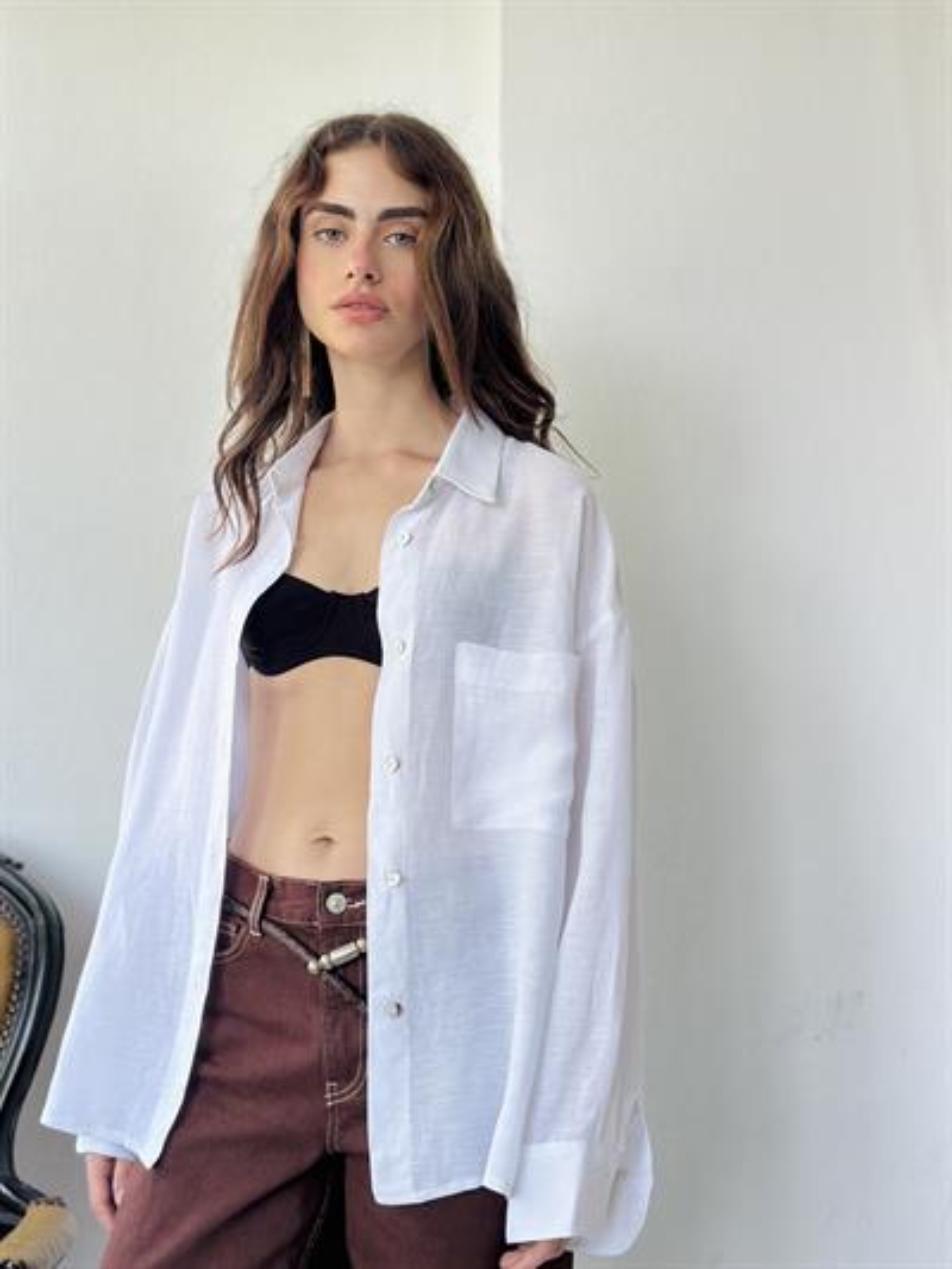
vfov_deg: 39.6
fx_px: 1759
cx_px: 476
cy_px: 634
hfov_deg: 30.3
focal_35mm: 48
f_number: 1.78
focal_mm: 6.86
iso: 80
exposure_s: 1/175
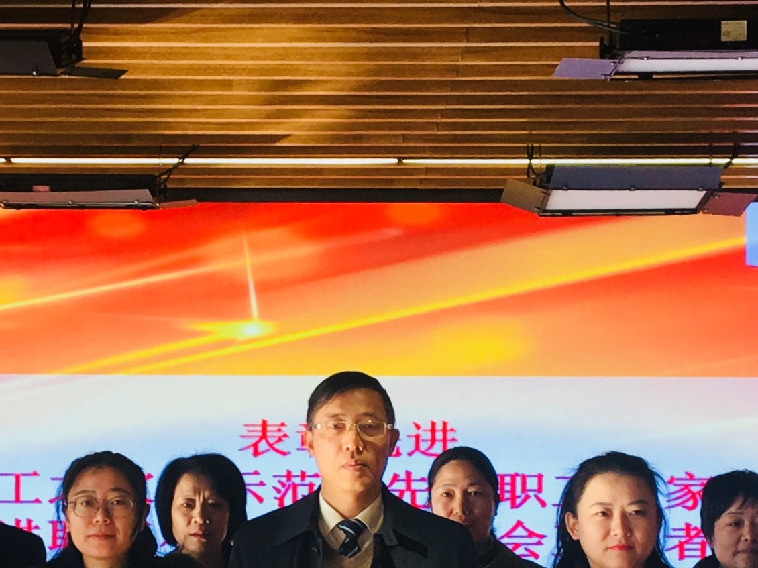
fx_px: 2102
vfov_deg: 15.3
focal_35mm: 96
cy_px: 463
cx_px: 242
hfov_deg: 20.4
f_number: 2.2
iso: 40
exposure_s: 1/100
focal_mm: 4.15
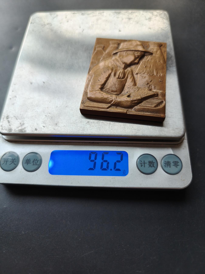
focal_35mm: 23
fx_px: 182
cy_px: 137
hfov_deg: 58.9
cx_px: 102
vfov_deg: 73.9
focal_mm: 6.06
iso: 250
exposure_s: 1/114
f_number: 1.6
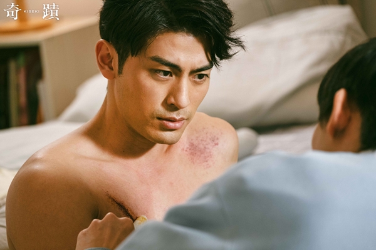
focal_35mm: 173
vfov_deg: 7.9
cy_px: 125
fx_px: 1807
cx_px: 188
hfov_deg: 11.9
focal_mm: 115
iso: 1600
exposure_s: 1/125
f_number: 2.8
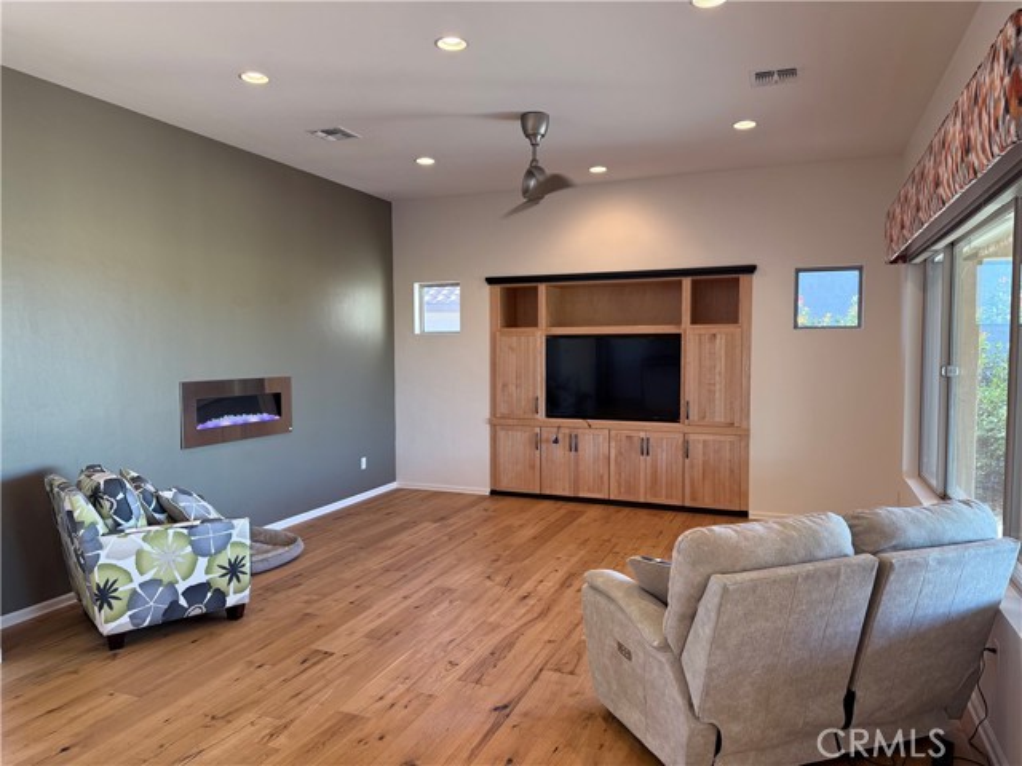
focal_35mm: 24
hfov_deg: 71.6
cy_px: 383
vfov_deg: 56.8
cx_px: 511
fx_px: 709
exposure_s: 1/60
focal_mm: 6.76
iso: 125
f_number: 1.78
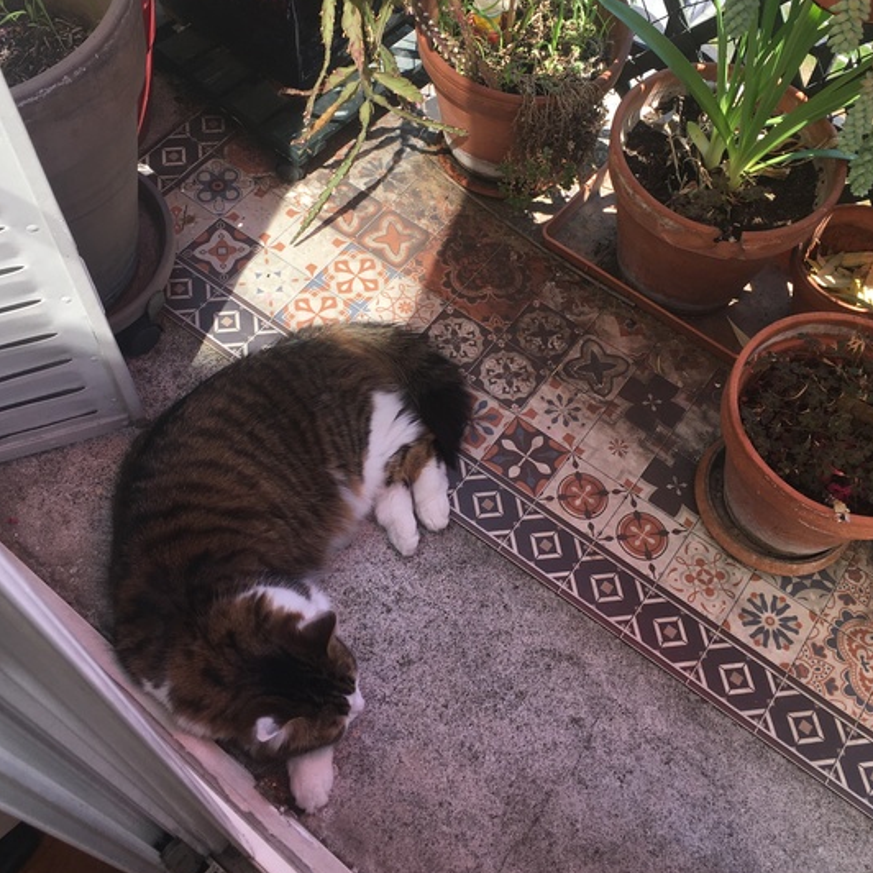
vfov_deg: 44.7
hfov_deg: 44.9
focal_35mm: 37
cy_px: 343
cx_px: 445
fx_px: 1056
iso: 25
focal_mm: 4.15
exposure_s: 1/343
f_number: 2.2
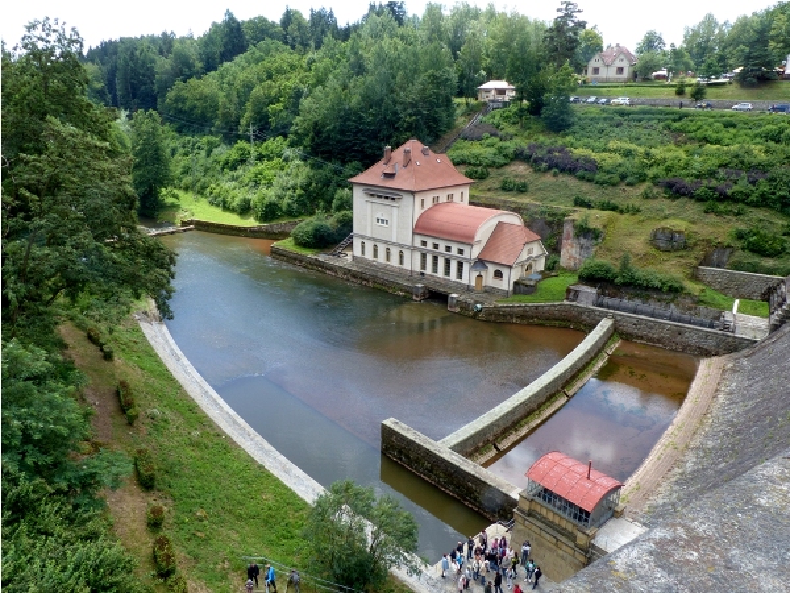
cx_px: 395
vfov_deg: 54.9
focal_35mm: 25
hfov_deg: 69.4
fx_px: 571
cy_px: 296
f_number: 5.6
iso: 100
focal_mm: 4.5
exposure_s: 1/125
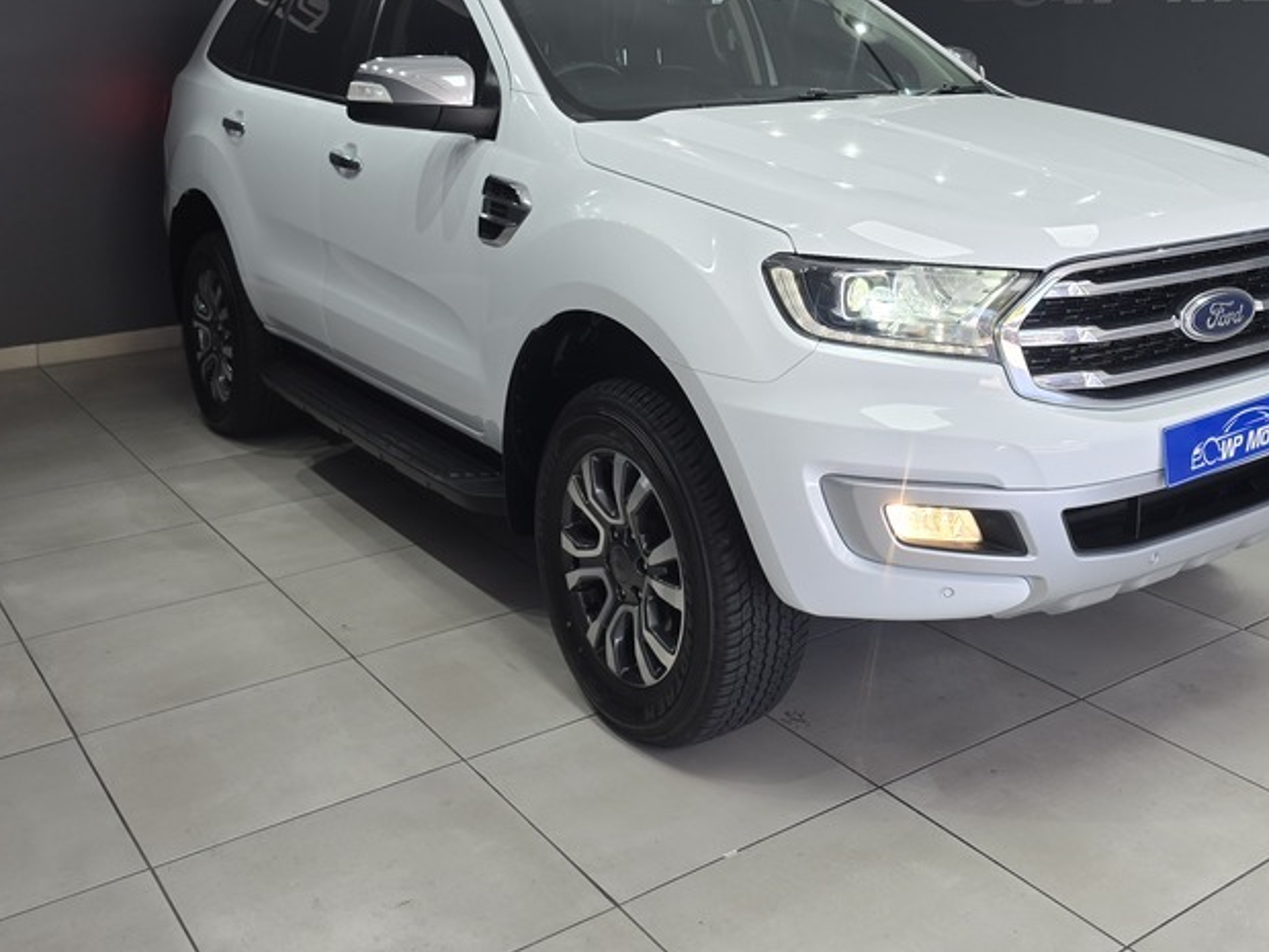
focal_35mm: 38
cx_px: 761
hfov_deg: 48.7
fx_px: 1393
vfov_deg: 36.6
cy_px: 205
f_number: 1.7
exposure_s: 1/100
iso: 40
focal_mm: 6.3
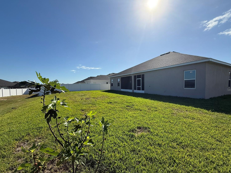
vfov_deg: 81.7
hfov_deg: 98.2
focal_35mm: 15
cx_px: 118
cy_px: 90
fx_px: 100
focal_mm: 2.22
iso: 50
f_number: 2.2
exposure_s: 1/2717
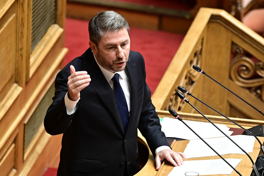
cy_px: 88
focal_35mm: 270
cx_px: 132
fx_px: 1980
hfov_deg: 7.6
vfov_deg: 5.1
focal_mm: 180
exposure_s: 1/400
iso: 1250
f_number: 3.2
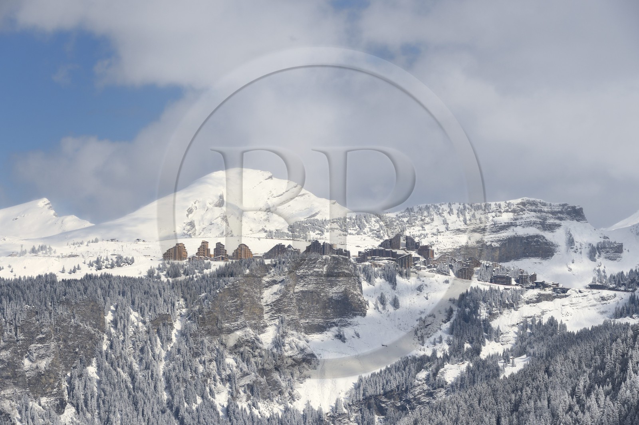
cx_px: 320
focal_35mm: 160
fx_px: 2838
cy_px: 212
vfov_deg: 8.6
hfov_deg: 12.8
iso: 200
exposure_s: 1/800
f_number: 11
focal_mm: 160
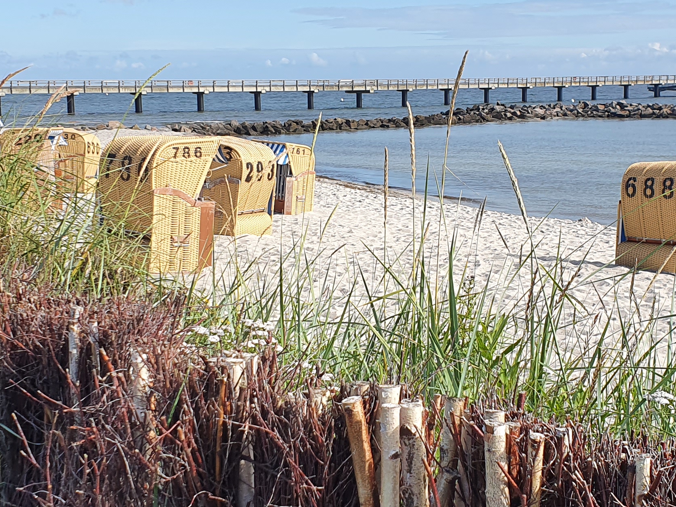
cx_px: 408
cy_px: 182
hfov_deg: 30.6
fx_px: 1230
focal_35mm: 63
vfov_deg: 23.2
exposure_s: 1/1360
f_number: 2.4
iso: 50
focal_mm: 4.32
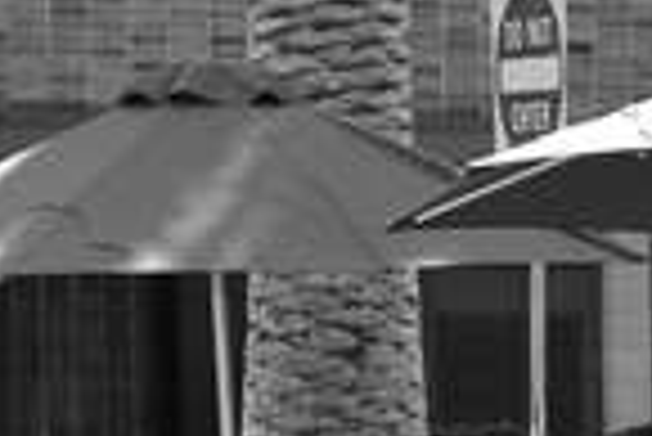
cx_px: 1178
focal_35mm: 275
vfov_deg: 5.0
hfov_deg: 7.3
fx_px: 4985
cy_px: 679
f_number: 8
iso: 200
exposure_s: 1/250
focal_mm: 50
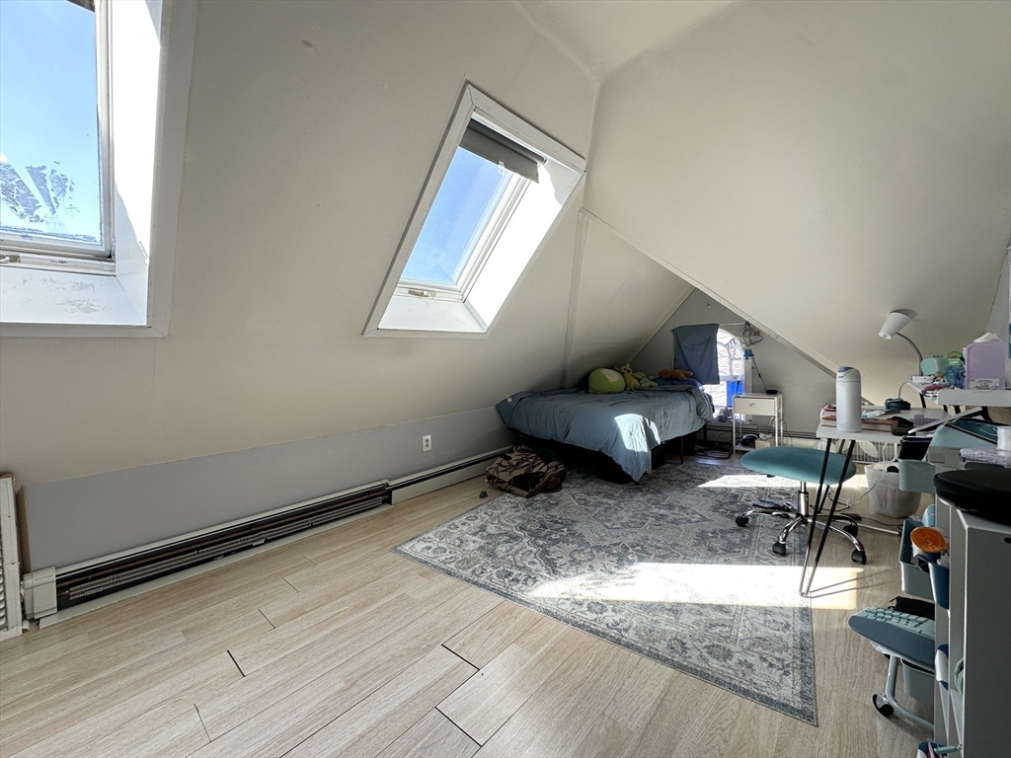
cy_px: 379
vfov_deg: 85.7
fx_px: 409
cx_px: 506
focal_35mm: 14
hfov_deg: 102.1
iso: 50
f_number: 2.2
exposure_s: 1/99
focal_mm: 2.22
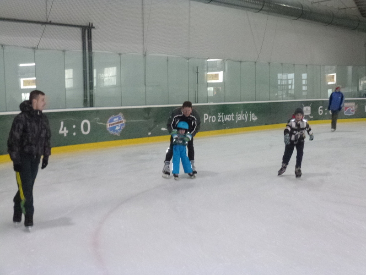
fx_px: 433
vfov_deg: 35.1
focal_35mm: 41
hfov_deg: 45.8
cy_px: 138
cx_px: 183
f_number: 3.8
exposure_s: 1/60
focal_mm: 7.4
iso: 800
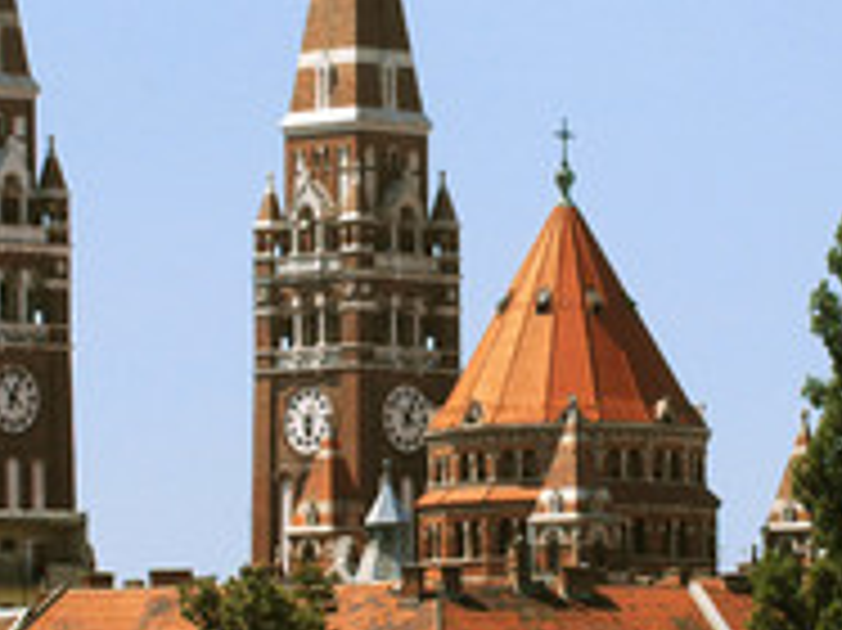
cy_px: 225
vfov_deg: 4.5
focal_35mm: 331
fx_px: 8046
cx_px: 547
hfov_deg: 6.0
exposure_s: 1/640
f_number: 8
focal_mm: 102
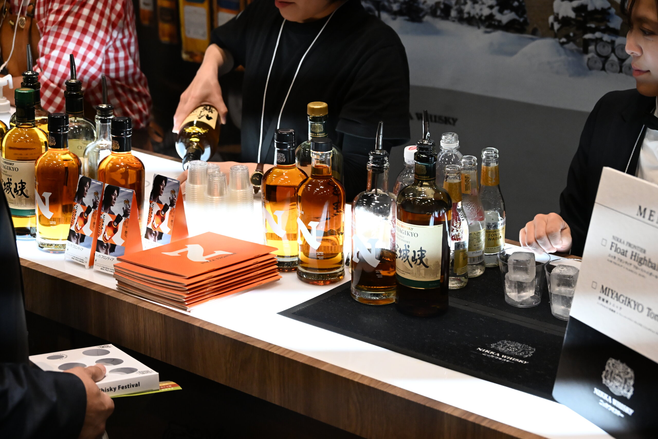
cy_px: 220
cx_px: 329
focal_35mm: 64
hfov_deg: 31.4
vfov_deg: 21.2
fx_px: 1170
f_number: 6
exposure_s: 1/1000
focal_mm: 64
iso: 8000
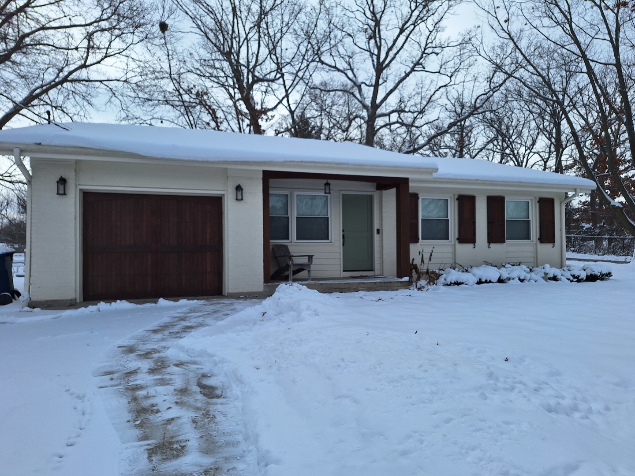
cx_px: 318
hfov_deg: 73.9
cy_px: 238
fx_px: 422
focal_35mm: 23
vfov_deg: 58.9
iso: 40
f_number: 1.8
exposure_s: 1/2985
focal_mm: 5.54
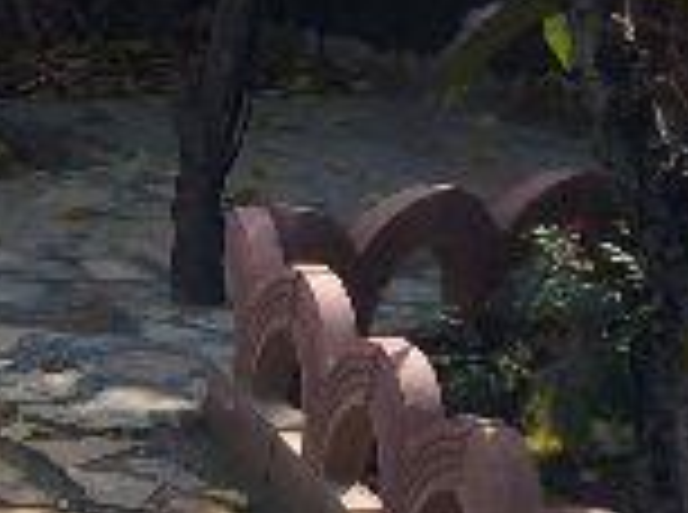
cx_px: -971
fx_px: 3014
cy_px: 500
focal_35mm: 152
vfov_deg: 9.7
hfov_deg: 11.0
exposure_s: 1/1109
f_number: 2.2
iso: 32
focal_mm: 4.15
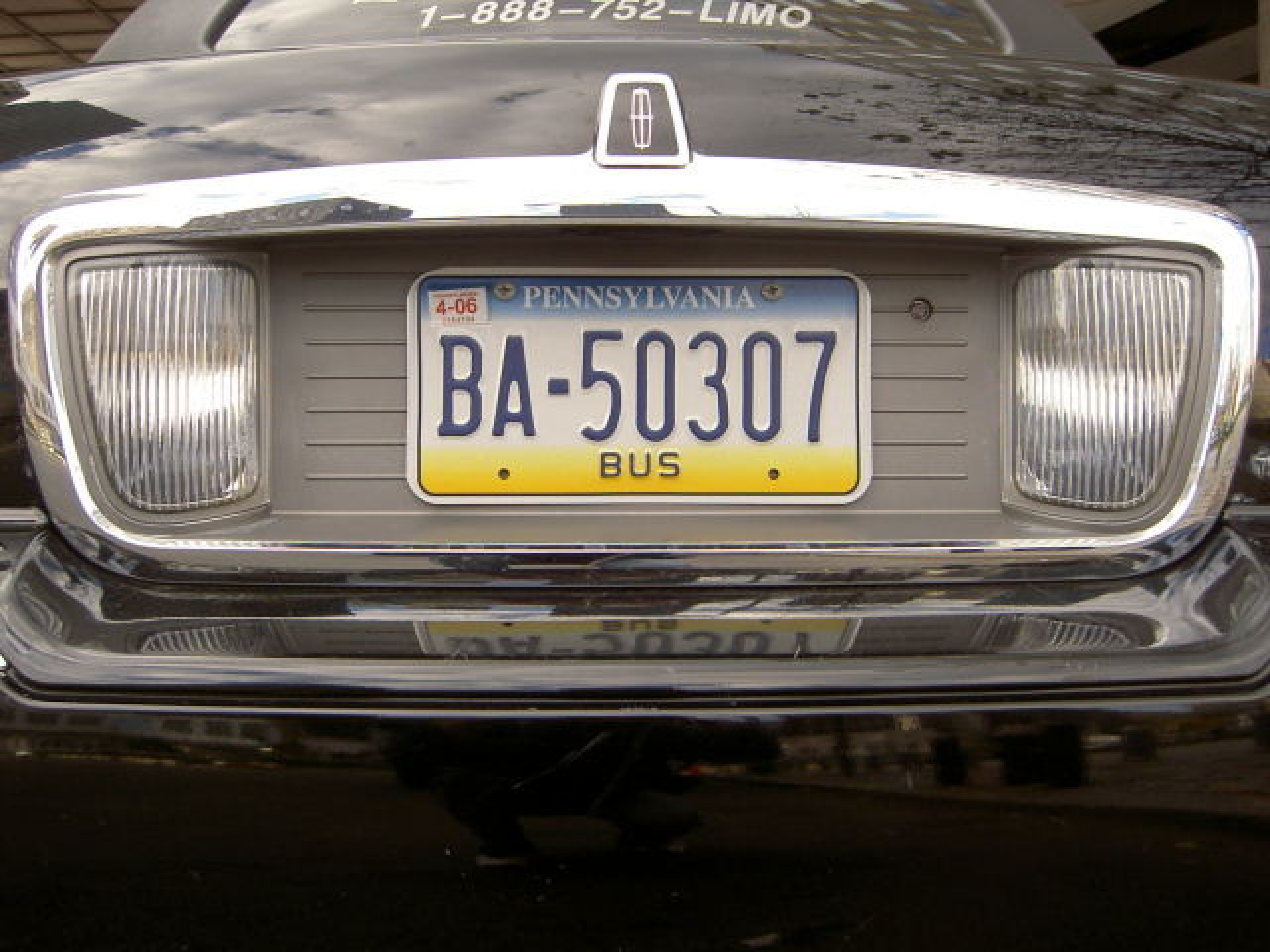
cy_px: 476
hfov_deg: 54.0
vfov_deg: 41.8
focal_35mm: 34
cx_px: 635
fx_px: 1247
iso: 50
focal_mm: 5.6
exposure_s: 1/160
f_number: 2.8
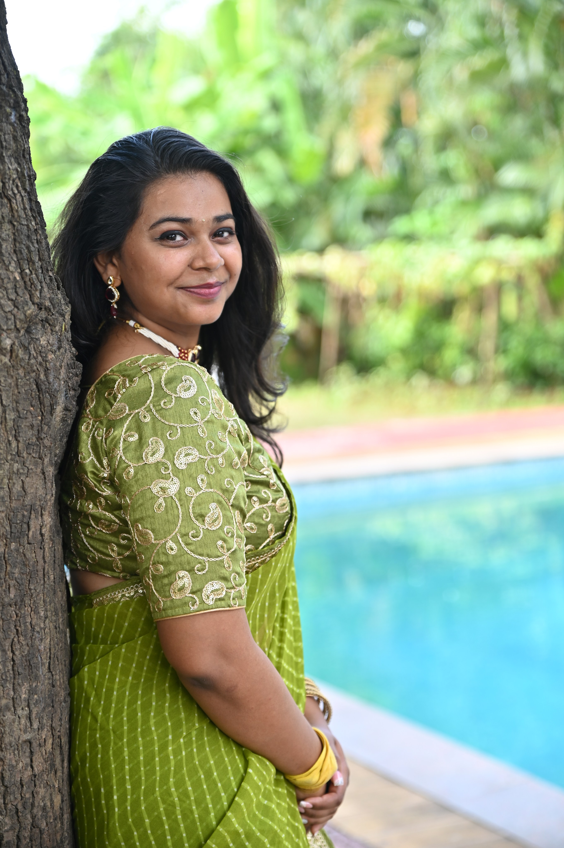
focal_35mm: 66
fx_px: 1553
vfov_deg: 30.5
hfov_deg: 20.6
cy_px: 424
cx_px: 282
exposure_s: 1/200
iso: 160
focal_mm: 66
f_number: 2.8
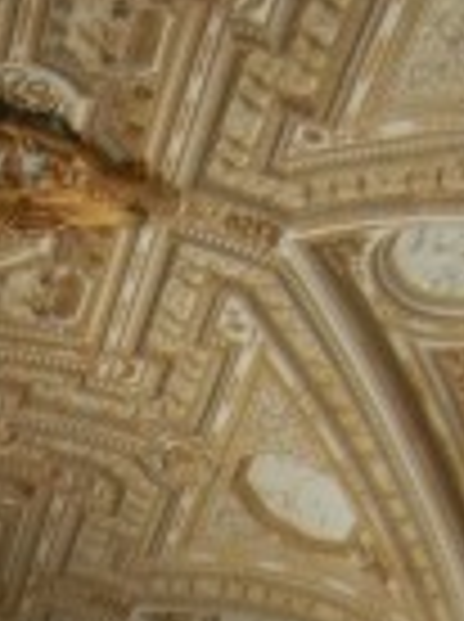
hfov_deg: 8.7
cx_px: -153
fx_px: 2994
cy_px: 1210
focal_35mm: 167
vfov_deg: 10.9
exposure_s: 1/58.6
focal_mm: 5.4
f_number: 3.5
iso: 166
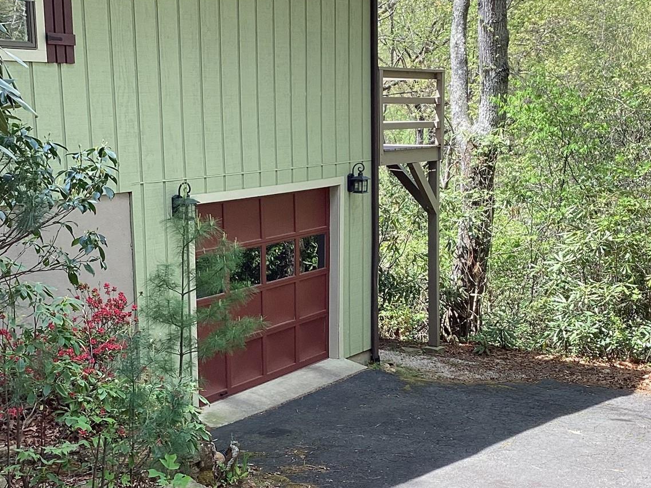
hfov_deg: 34.4
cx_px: 312
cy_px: 305
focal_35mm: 56
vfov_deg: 26.0
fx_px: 1053
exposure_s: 1/169
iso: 25
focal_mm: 3.3
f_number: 2.4
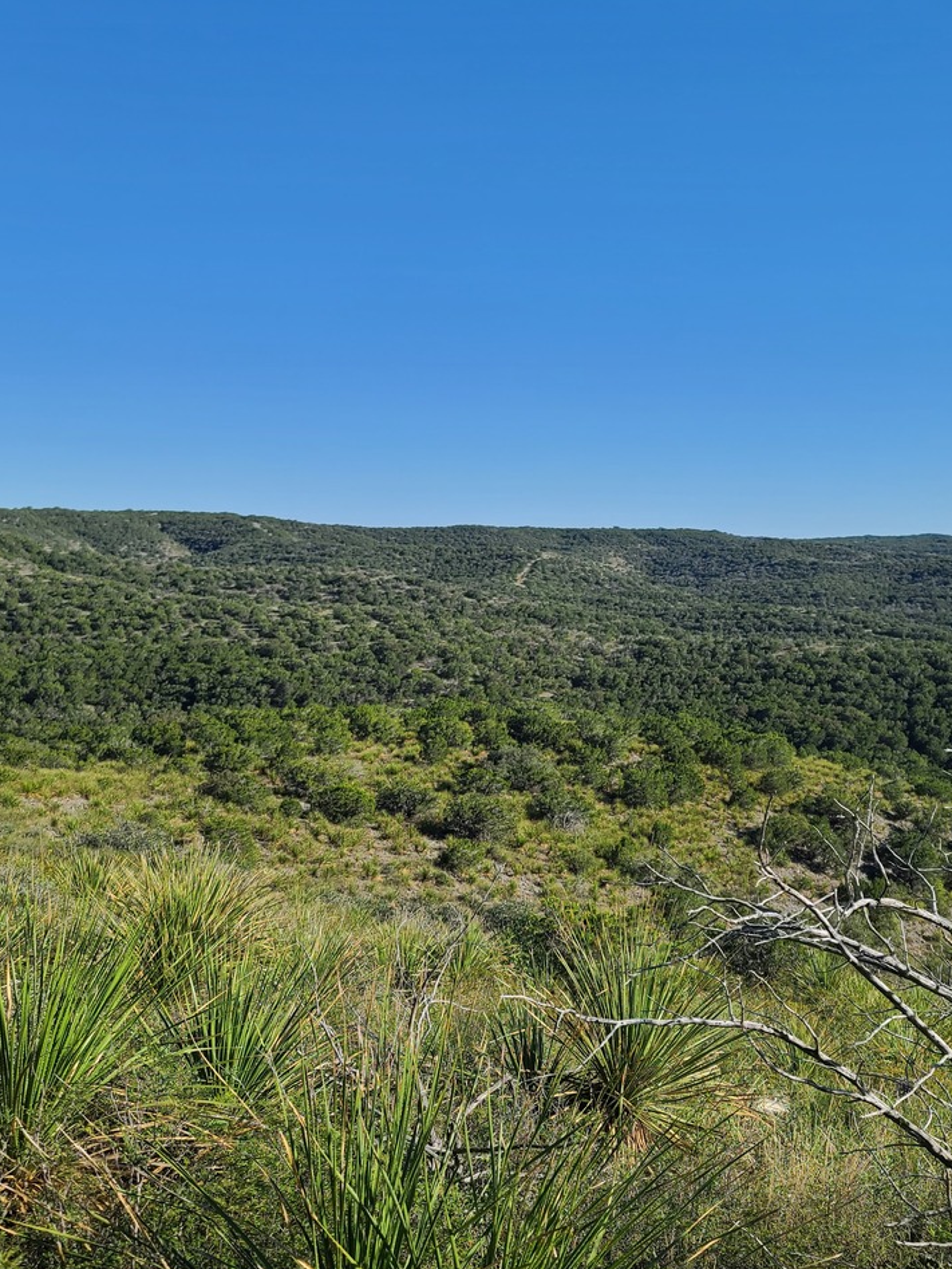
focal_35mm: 38
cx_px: 528
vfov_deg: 48.9
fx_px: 1392
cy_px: 683
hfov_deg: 37.7
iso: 16
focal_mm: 7
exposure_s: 1/880
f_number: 1.8
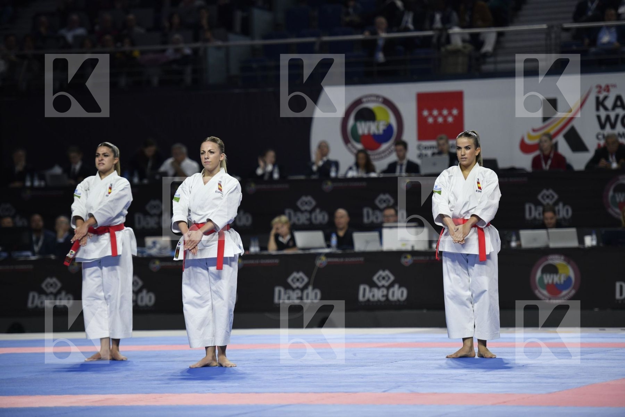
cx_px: 312
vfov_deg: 8.6
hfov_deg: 12.8
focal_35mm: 160
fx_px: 2778
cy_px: 208
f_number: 2.8
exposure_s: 1/800
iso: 800
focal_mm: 160
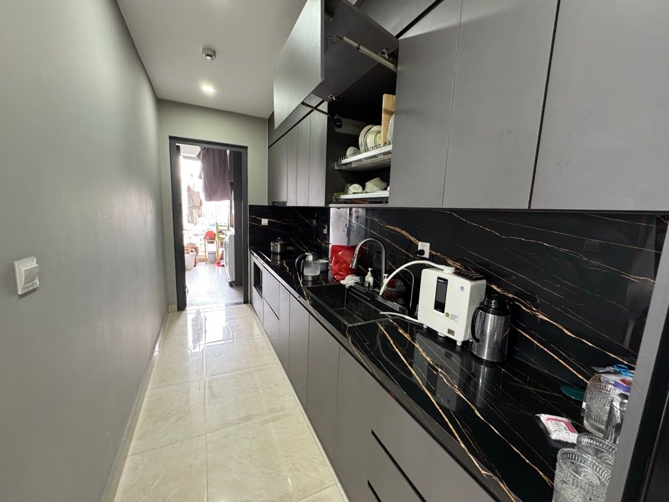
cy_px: 251
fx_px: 271
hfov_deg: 102.1
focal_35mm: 14
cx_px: 334
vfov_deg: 85.7
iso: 320
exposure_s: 1/72
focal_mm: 2.22
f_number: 2.2
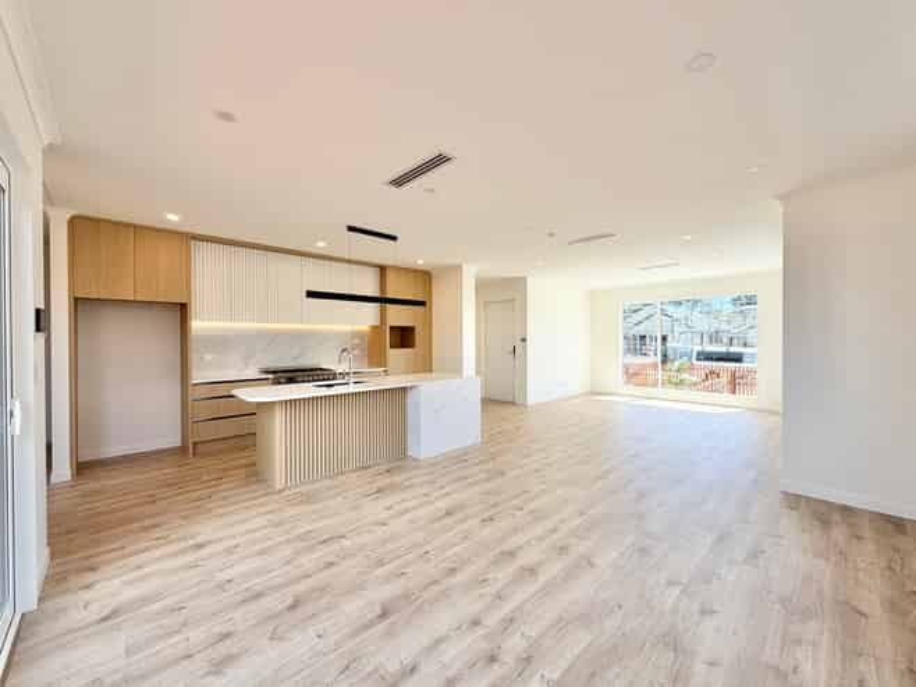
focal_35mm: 14
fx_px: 370
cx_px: 458
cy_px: 344
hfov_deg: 102.1
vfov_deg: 85.6
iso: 50
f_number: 2.2
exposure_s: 1/390
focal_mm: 2.22
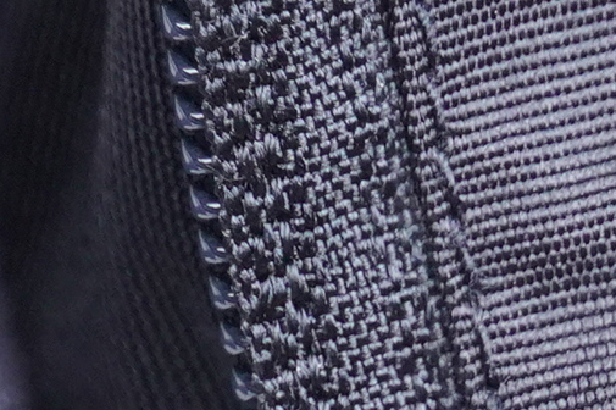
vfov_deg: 1.4
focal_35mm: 982
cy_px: 982
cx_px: 1080
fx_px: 16792
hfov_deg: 2.1
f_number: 5.6
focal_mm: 110
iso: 1600
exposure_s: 1/200
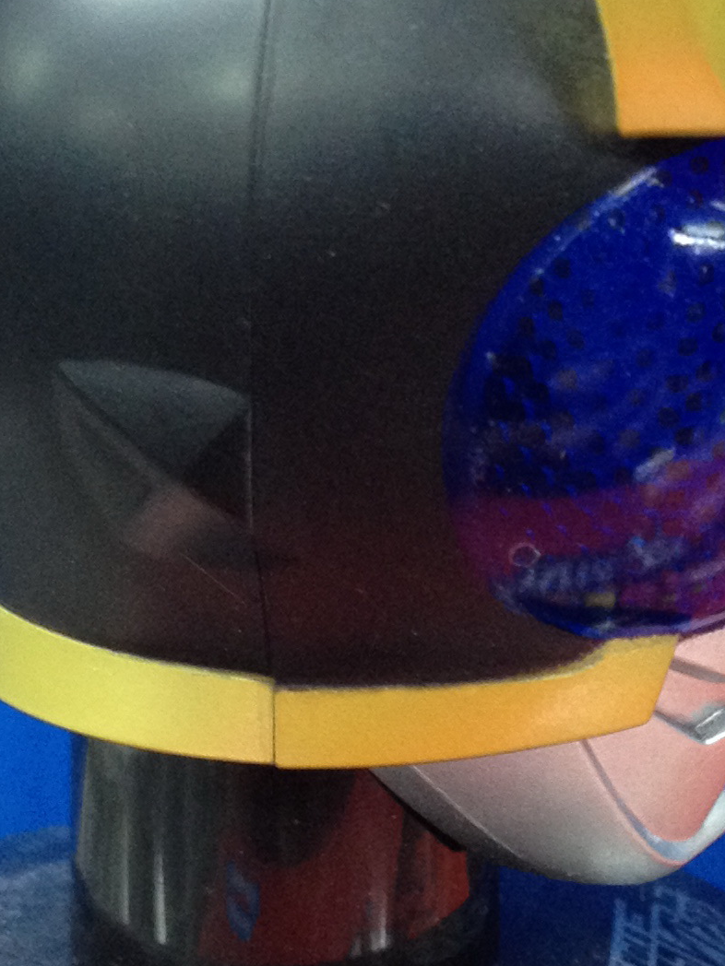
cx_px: 456
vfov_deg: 18.0
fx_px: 3044
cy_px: 430
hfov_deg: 13.6
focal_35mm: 109
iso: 200
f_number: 2.4
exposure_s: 1/20
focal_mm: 4.28
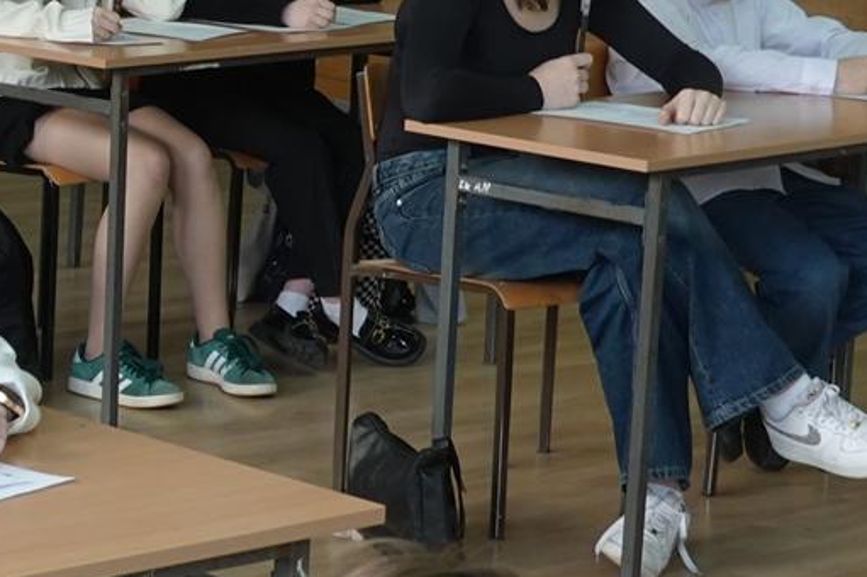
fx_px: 3393
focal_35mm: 141
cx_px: -502
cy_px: 229
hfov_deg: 13.6
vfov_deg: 9.7
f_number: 3.5
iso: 250
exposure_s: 1/40
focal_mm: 14.69
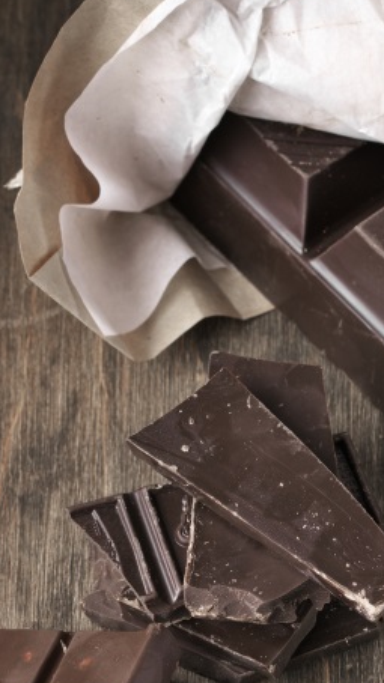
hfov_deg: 8.2
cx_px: 365
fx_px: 2664
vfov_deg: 14.5
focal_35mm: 147
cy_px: 572
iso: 100
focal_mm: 50
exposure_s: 1/5
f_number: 8
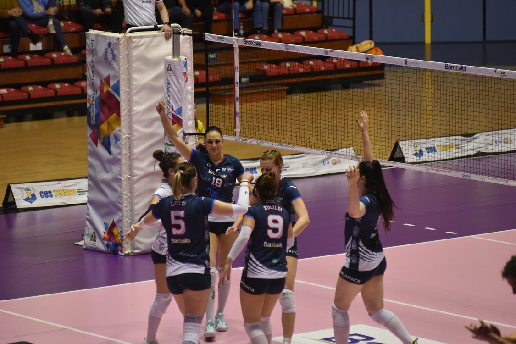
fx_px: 2866
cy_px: 172
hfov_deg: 10.3
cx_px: 258
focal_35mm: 200
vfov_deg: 6.9
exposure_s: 1/640
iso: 3200
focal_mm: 200
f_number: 4.5
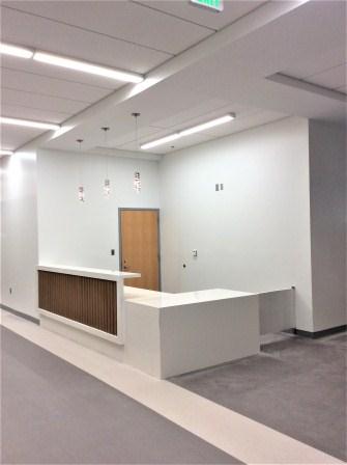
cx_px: 174
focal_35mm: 32
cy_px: 232
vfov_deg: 56.9
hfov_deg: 44.1
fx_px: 429
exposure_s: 1/40
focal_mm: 3.3
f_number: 2.4
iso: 32
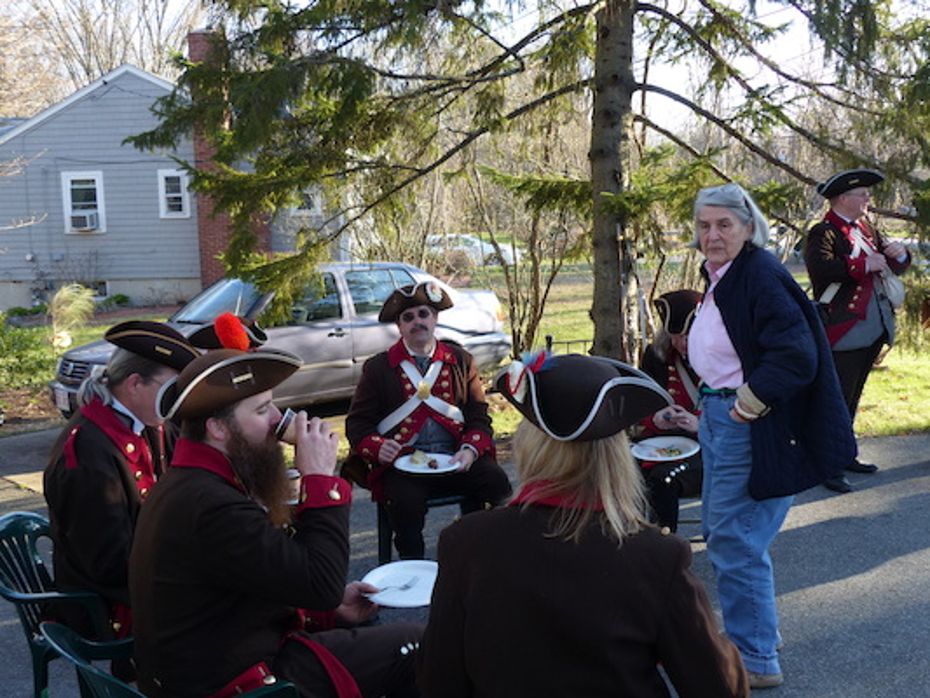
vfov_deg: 37.7
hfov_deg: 49.0
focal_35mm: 38
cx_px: 465
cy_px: 349
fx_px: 1021
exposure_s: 1/80
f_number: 2.8
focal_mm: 6.8
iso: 100
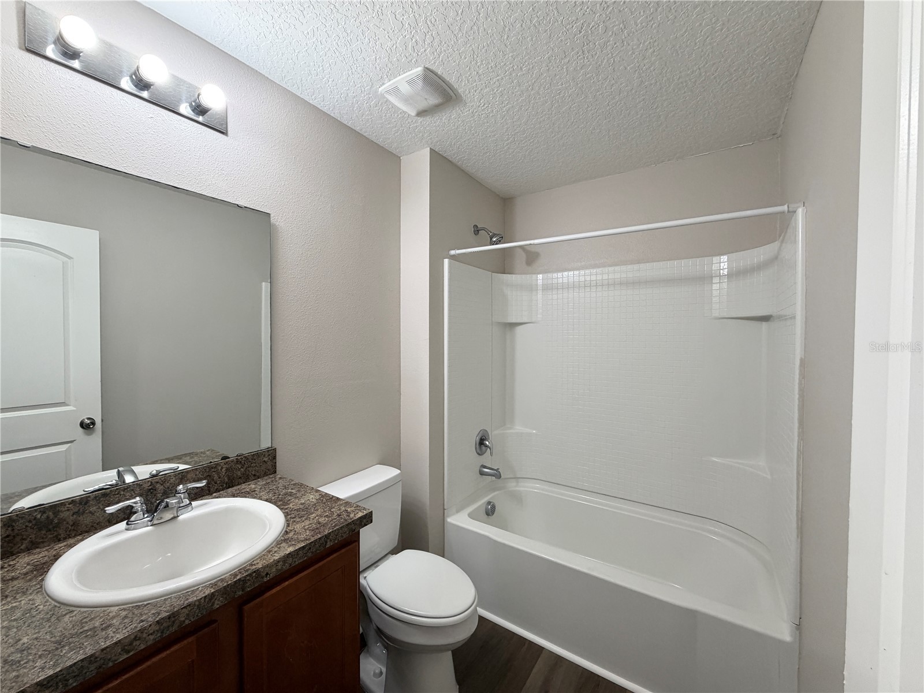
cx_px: 462
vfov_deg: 85.7
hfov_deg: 102.1
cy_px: 346
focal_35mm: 14
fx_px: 374
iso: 200
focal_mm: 2.22
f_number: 2.2
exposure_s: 1/120
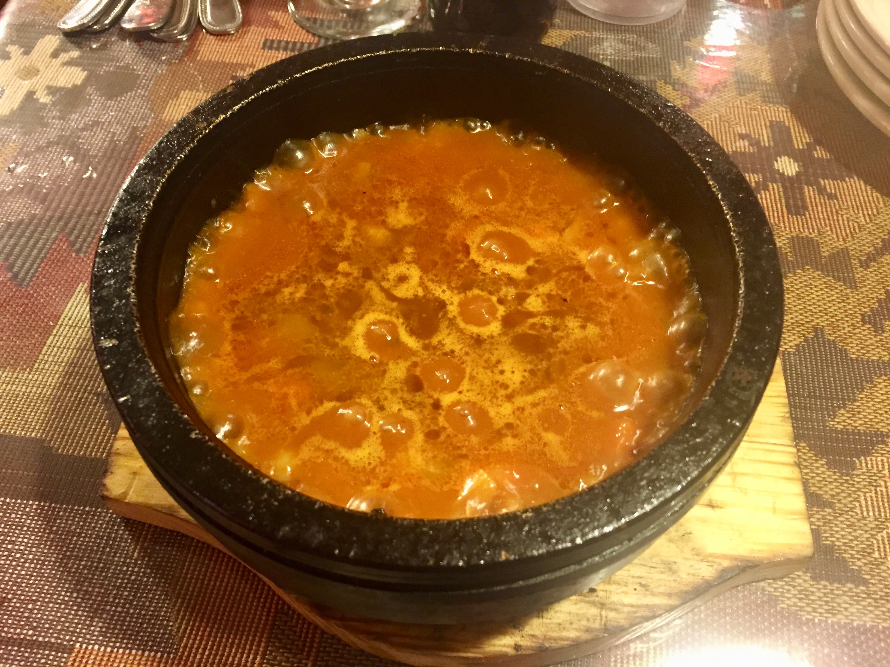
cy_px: 334
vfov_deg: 48.2
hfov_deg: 61.7
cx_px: 445
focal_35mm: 29
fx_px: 746
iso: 250
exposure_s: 1/17
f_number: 2.2
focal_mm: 4.15
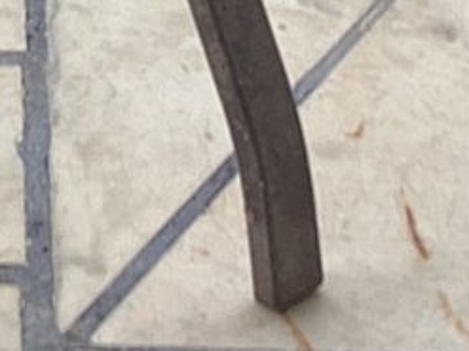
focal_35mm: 190
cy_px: -566
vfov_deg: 7.2
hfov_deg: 10.3
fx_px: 2573
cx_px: -26
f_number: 2.4
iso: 25
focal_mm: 3.3
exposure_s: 1/215
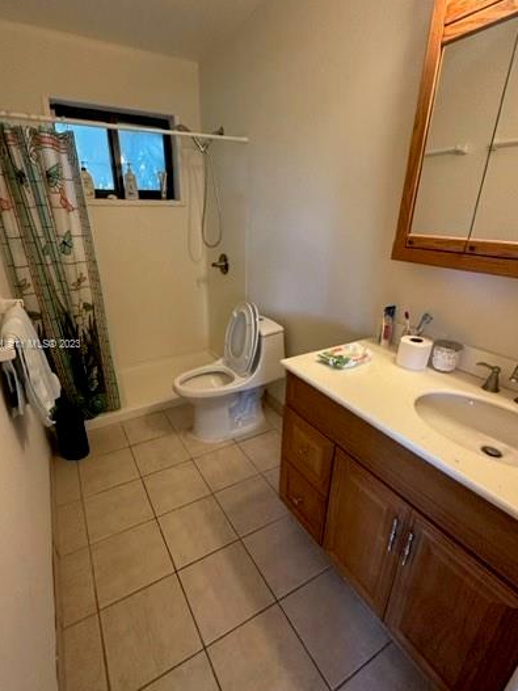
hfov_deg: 74.6
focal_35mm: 17
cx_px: 245
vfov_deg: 91.0
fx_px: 339
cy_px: 345
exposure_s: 1/60
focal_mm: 2.22
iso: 250
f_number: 2.2
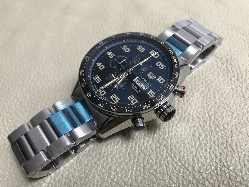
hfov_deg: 63.4
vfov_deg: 49.7
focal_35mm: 28
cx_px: 124
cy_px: 94
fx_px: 201
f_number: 1.8
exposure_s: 1/17
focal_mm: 3.99
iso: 64
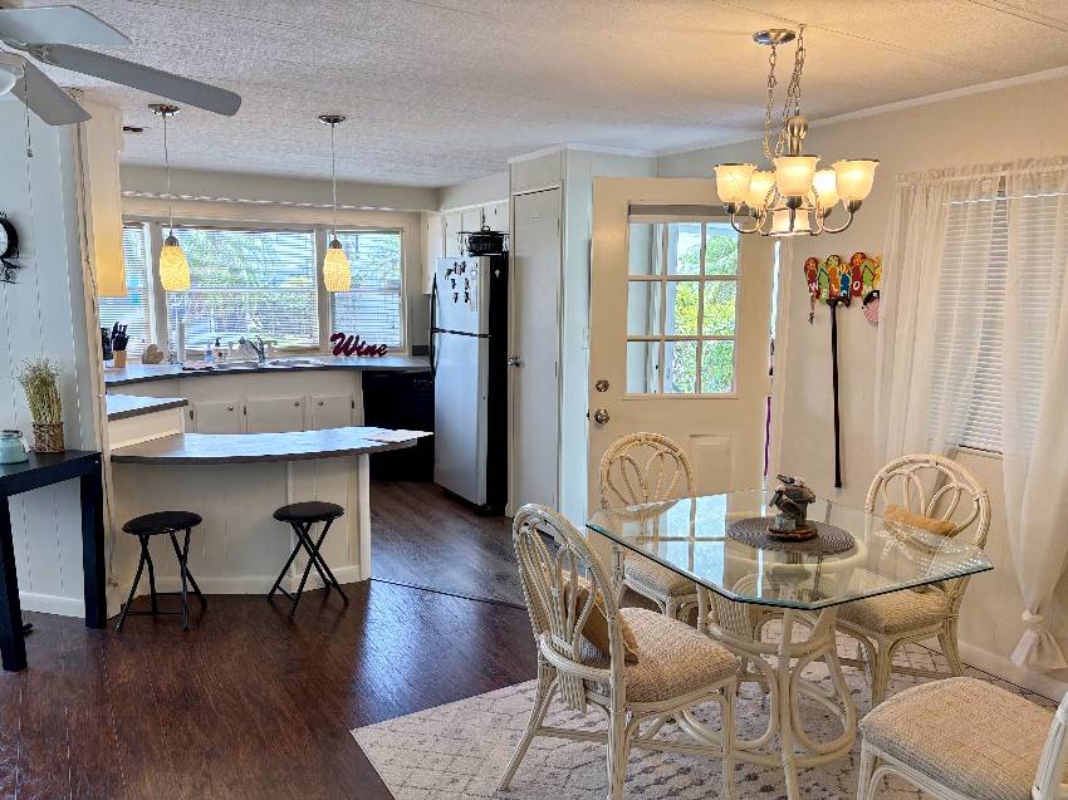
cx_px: 534
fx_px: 802
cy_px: 400
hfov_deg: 67.3
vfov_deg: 53.0
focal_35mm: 26
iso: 125
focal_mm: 5.96
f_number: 1.6
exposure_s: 1/167
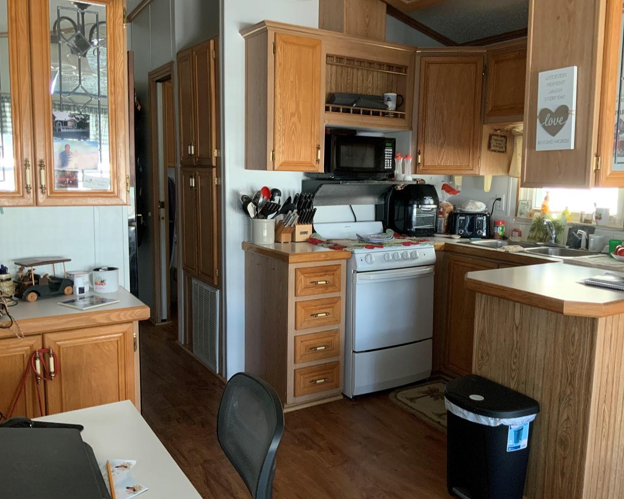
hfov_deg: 57.1
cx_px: 336
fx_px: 573
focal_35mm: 31
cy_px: 247
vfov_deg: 47.1
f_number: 1.8
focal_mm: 3
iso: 250
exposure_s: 1/60
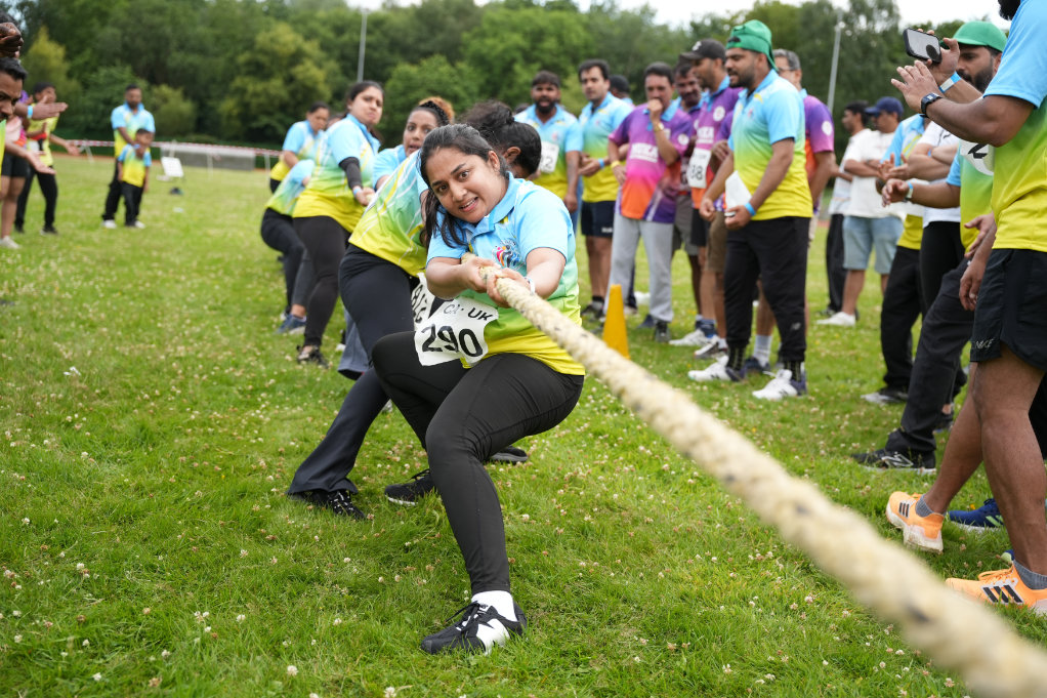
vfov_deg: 33.1
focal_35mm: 40
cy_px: 349
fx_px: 1175
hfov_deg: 48.0
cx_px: 524
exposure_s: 1/800
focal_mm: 40.4
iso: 250
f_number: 2.8
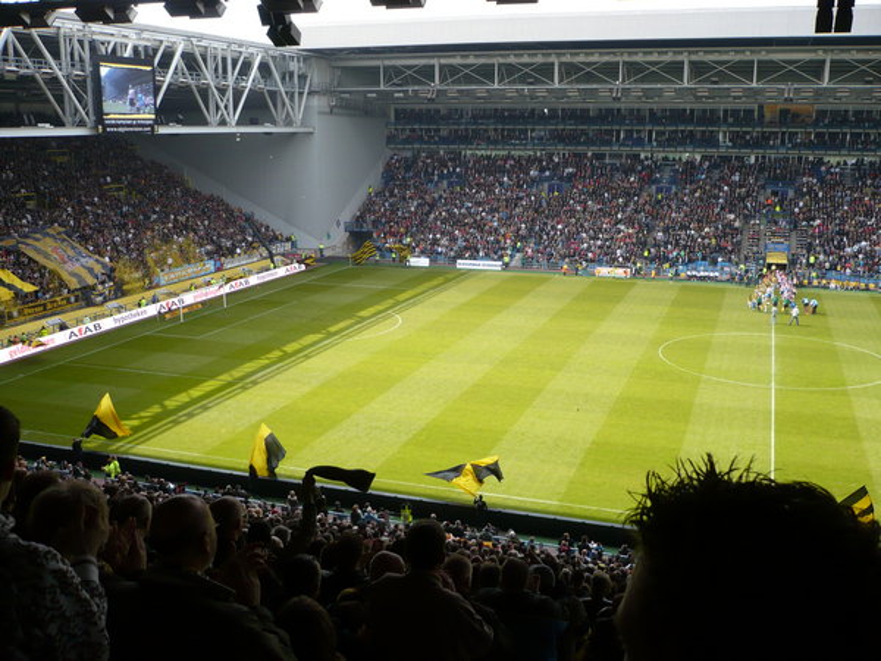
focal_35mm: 35
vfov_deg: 40.7
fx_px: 891
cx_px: 440
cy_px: 330
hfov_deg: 52.6
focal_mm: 5.8
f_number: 2.8
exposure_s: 1/320
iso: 100
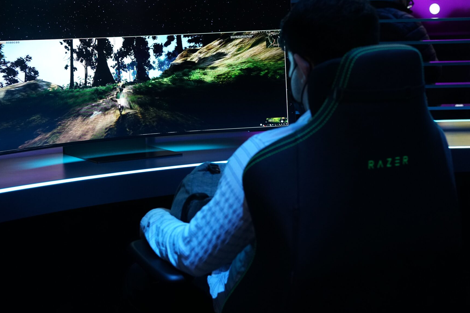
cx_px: 140
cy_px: 88
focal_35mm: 74
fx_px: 966
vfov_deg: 18.3
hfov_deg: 27.1
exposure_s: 1/160
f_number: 3.2
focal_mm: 50
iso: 1600
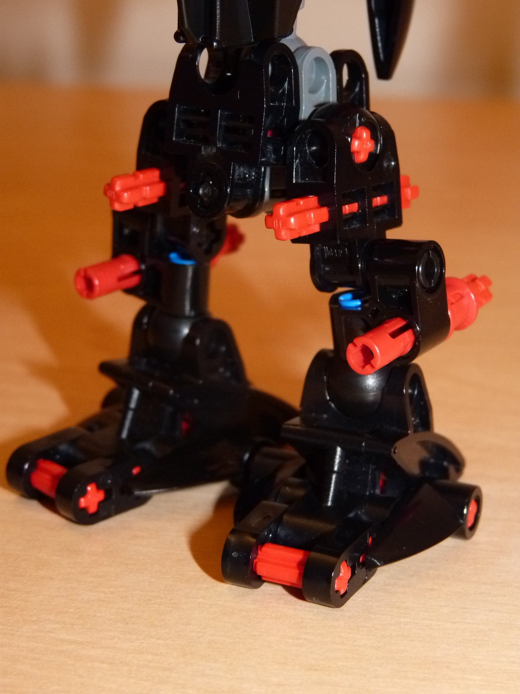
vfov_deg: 25.0
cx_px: 260
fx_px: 1562
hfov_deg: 18.9
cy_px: 347
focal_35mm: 78
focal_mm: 13.8
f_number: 3.4
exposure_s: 1/40
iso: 400
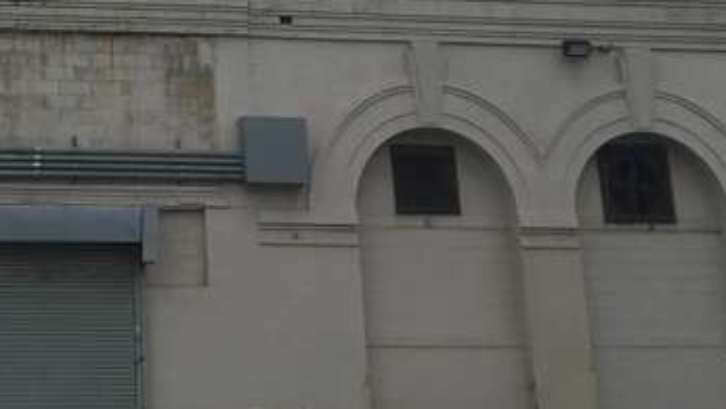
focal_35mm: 78
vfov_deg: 14.4
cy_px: -214
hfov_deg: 25.9
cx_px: 13
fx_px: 1502
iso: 25
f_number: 2.4
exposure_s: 1/627
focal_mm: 3.3
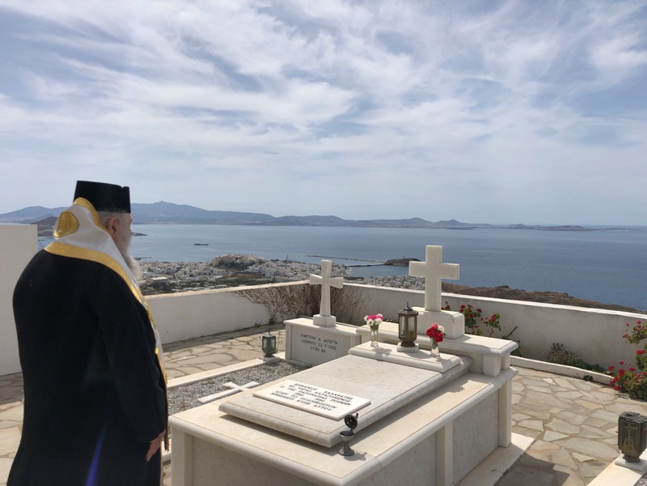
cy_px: 243
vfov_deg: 49.7
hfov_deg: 63.4
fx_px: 523
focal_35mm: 28
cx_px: 324
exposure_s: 1/5348
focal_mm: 4
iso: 20
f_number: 1.8
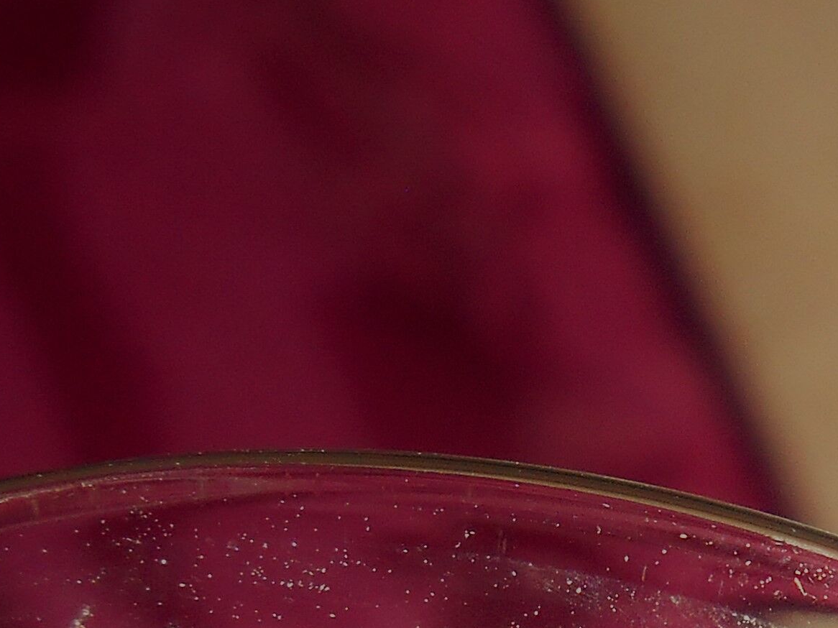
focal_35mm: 97
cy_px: 962
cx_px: 438
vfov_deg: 14.2
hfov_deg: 20.2
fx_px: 2348
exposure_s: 1/25
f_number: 11
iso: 200
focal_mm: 4.7
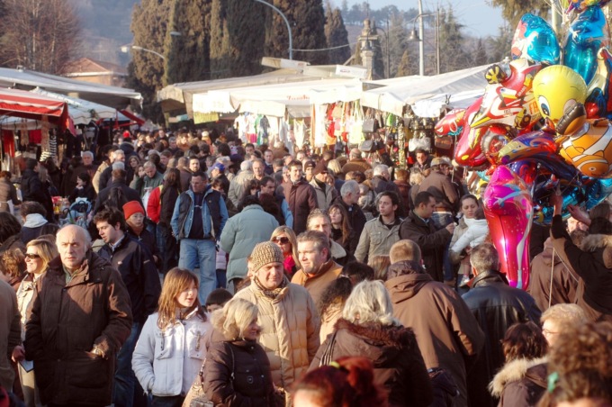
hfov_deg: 17.1
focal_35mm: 120
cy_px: 204
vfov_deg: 11.4
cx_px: 306
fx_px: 2038
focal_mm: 80
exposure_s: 1/160
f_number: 6.3
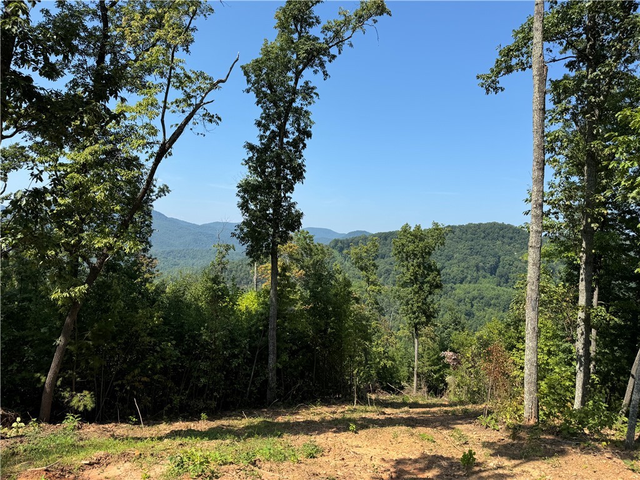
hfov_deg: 71.6
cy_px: 240
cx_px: 320
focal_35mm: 24
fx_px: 444
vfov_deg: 56.8
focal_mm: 6.76
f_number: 1.78
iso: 80
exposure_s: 1/3247
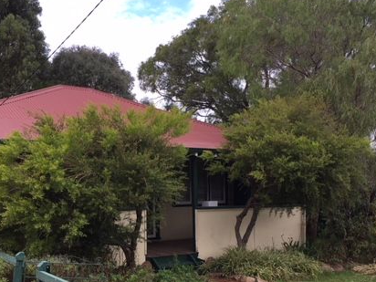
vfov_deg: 32.0
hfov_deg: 42.1
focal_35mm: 45
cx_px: 185
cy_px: 177
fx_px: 489
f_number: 2.2
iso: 25
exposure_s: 1/420
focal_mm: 4.15
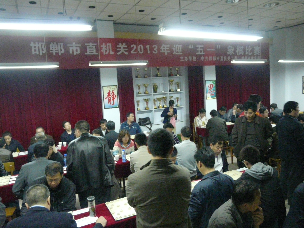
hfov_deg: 63.4
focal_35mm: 28
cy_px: 114
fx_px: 246
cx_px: 152
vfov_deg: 49.7
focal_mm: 4.6
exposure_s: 1/25
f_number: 2.8
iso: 800
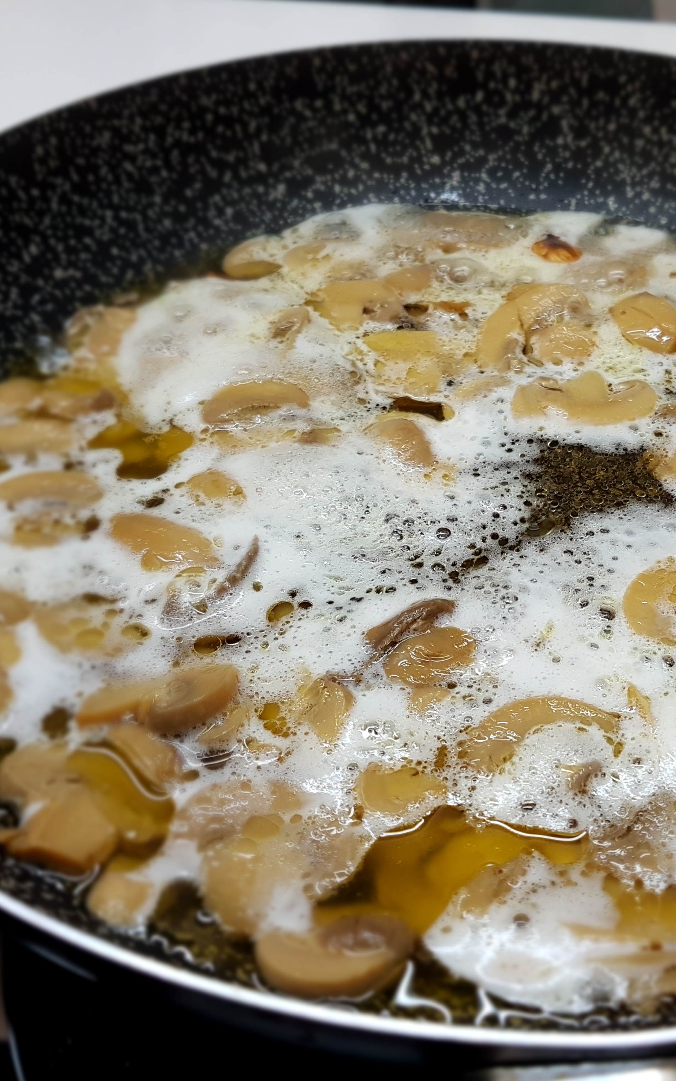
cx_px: 486
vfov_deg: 52.7
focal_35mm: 37
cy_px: 542
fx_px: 1091
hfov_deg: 33.9
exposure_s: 1/50
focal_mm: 4.2
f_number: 1.7
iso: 100
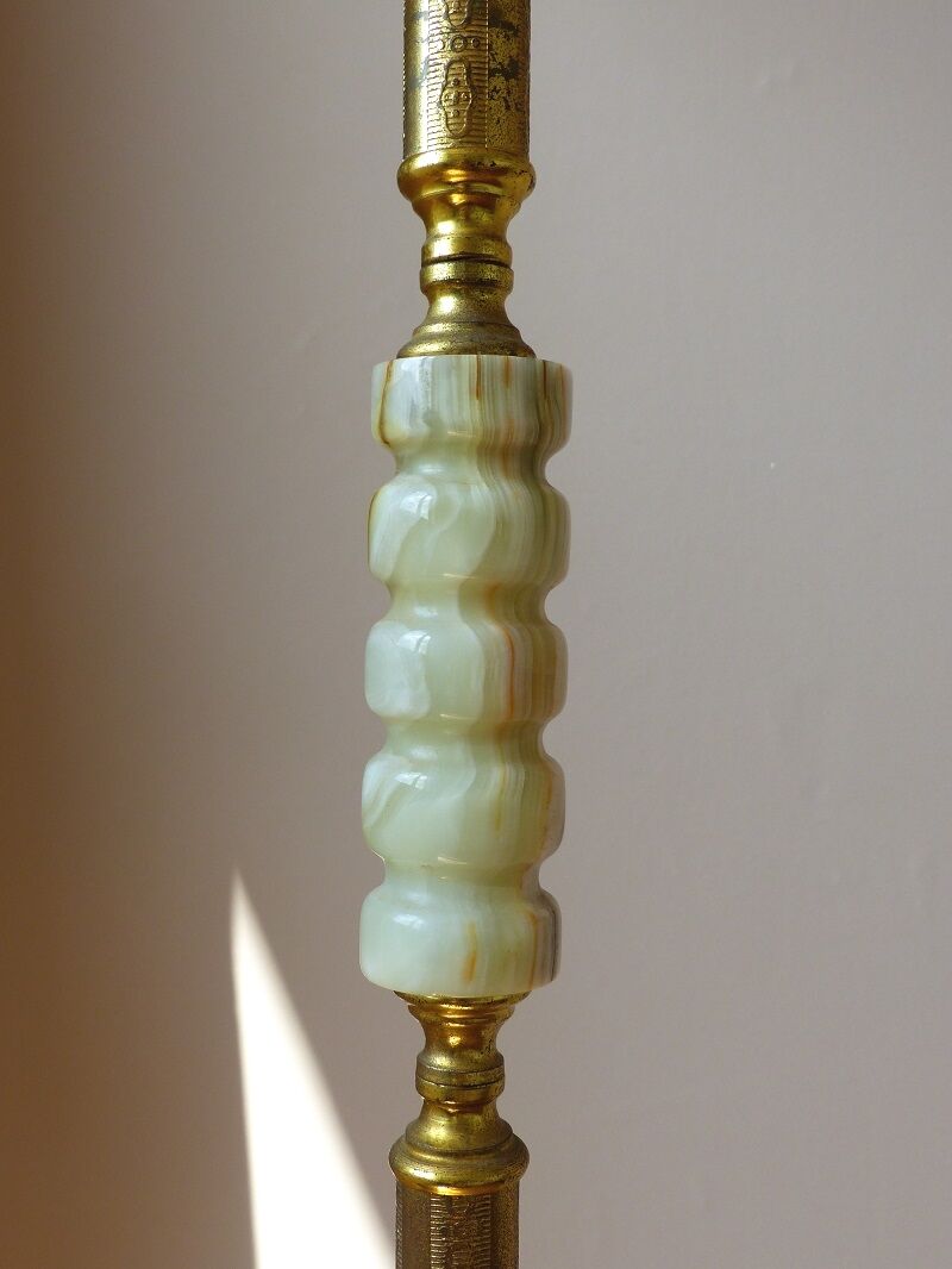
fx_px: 1430
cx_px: 476
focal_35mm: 39
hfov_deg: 36.8
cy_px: 634
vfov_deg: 47.9
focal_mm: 7
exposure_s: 1/125
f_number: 4
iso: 100
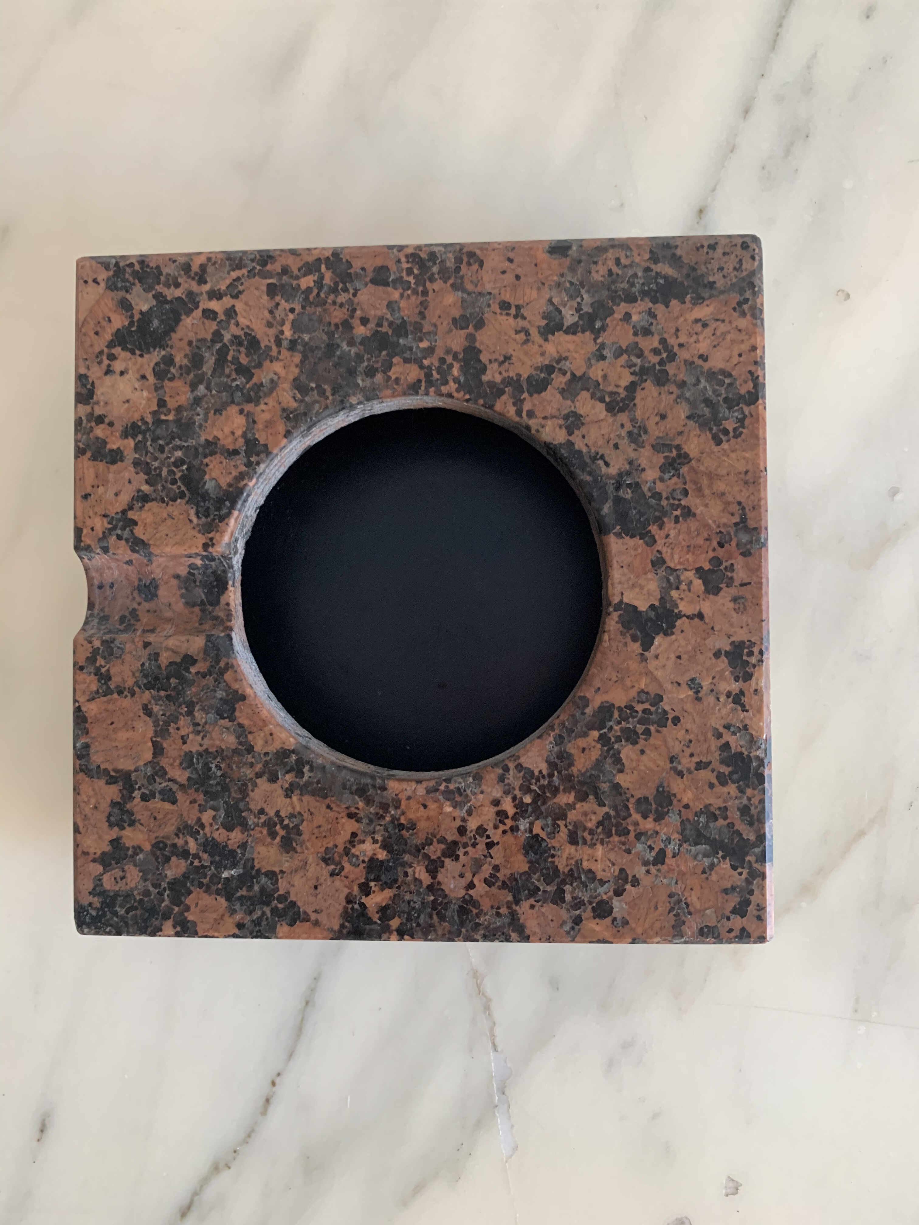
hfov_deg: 53.1
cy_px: 612
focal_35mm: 26
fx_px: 920
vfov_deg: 67.3
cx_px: 460
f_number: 1.8
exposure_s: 1/60
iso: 160
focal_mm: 4.25
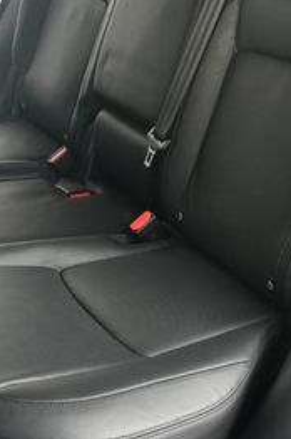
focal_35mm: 66
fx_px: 802
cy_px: 112
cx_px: 237
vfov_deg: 30.1
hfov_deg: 20.3
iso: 100
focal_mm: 18
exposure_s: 1/160
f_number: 3.5
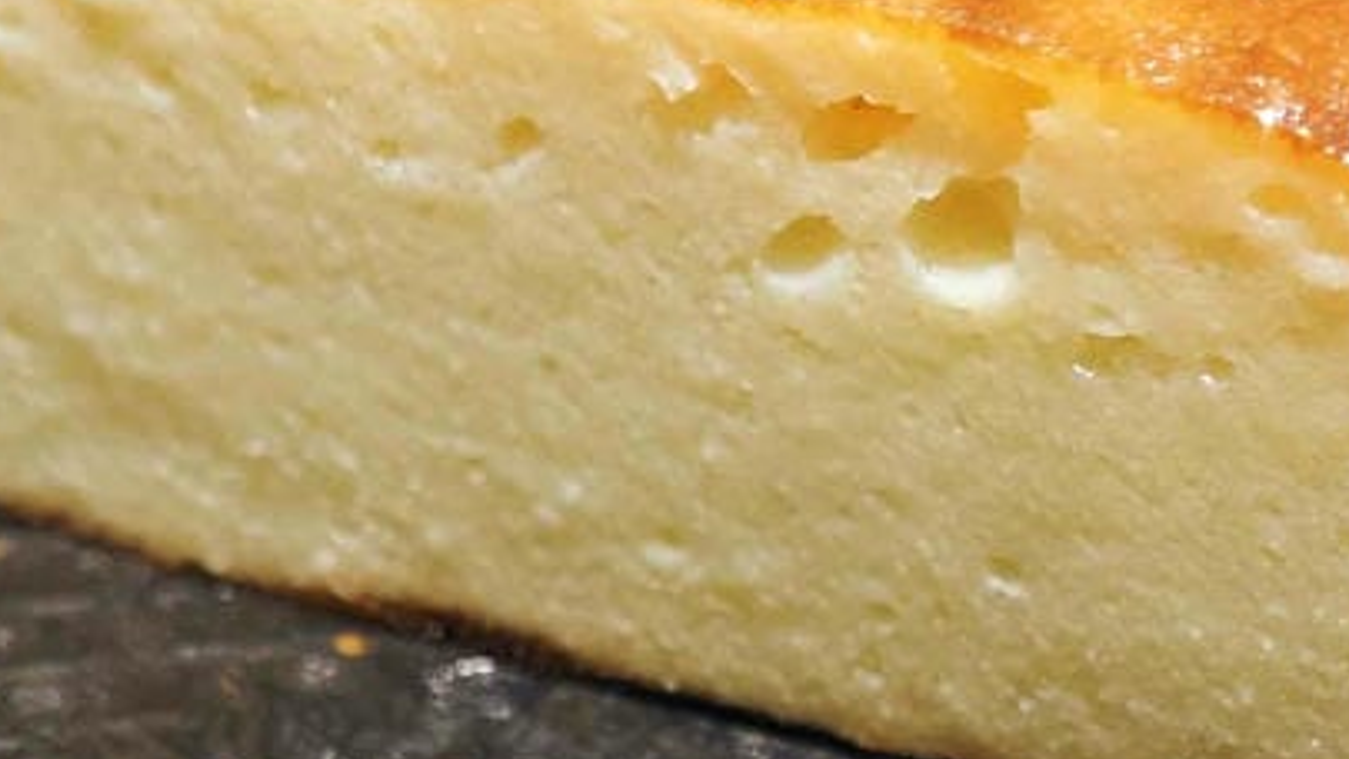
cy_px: 13
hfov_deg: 8.9
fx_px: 8658
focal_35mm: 242
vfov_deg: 5.0
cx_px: 673
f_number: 1.8
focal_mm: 12.28
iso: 80
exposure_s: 1/120
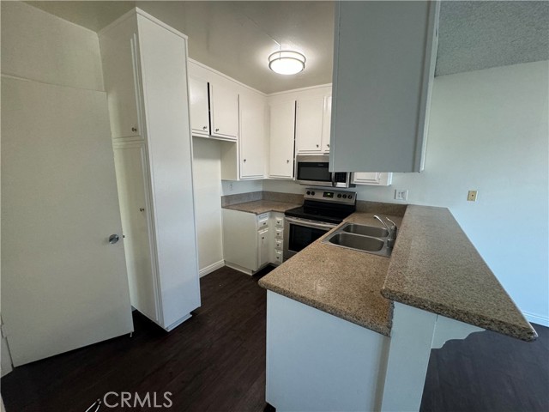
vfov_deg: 85.7
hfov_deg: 102.1
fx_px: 222
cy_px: 206
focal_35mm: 14
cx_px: 274
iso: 200
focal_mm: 2.22
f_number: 2.2
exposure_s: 1/60
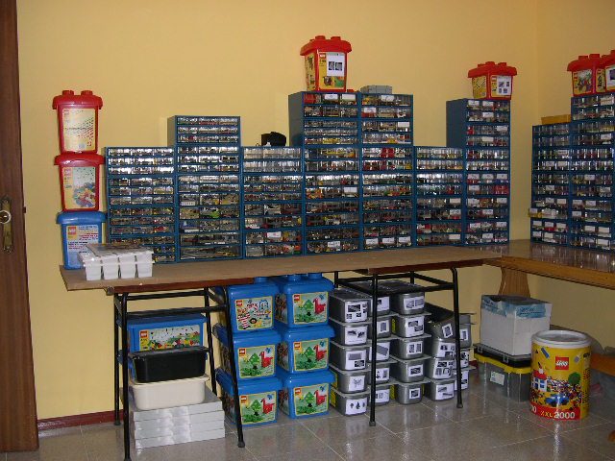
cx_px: 308
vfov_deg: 37.7
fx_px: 675
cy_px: 230
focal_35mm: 38
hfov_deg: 49.0
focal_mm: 8
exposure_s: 1/60
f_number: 2.8
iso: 115
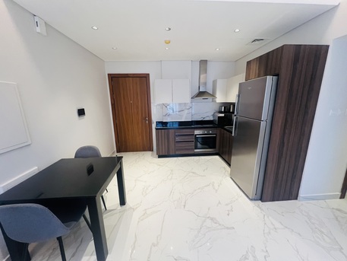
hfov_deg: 106.2
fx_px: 130
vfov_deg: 89.9
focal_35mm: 13
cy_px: 130
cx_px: 174
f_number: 1.8
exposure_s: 1/50
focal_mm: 1.57
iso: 200
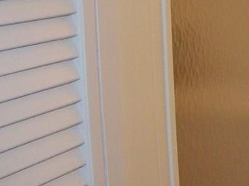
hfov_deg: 17.1
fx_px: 769
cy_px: 8
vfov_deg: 13.6
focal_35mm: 107
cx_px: 341
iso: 140
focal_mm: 6
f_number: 2.7
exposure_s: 1/64
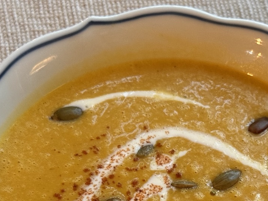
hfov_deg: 17.9
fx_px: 844
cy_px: 222
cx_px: 201
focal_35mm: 109
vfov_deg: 13.3
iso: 160
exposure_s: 1/60
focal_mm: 6.76
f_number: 1.78
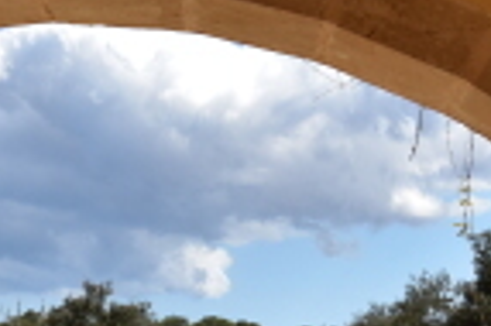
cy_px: 451
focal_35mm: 129
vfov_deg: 10.3
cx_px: 158
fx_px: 1757
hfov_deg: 15.9
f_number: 11
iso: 400
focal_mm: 24
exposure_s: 1/500
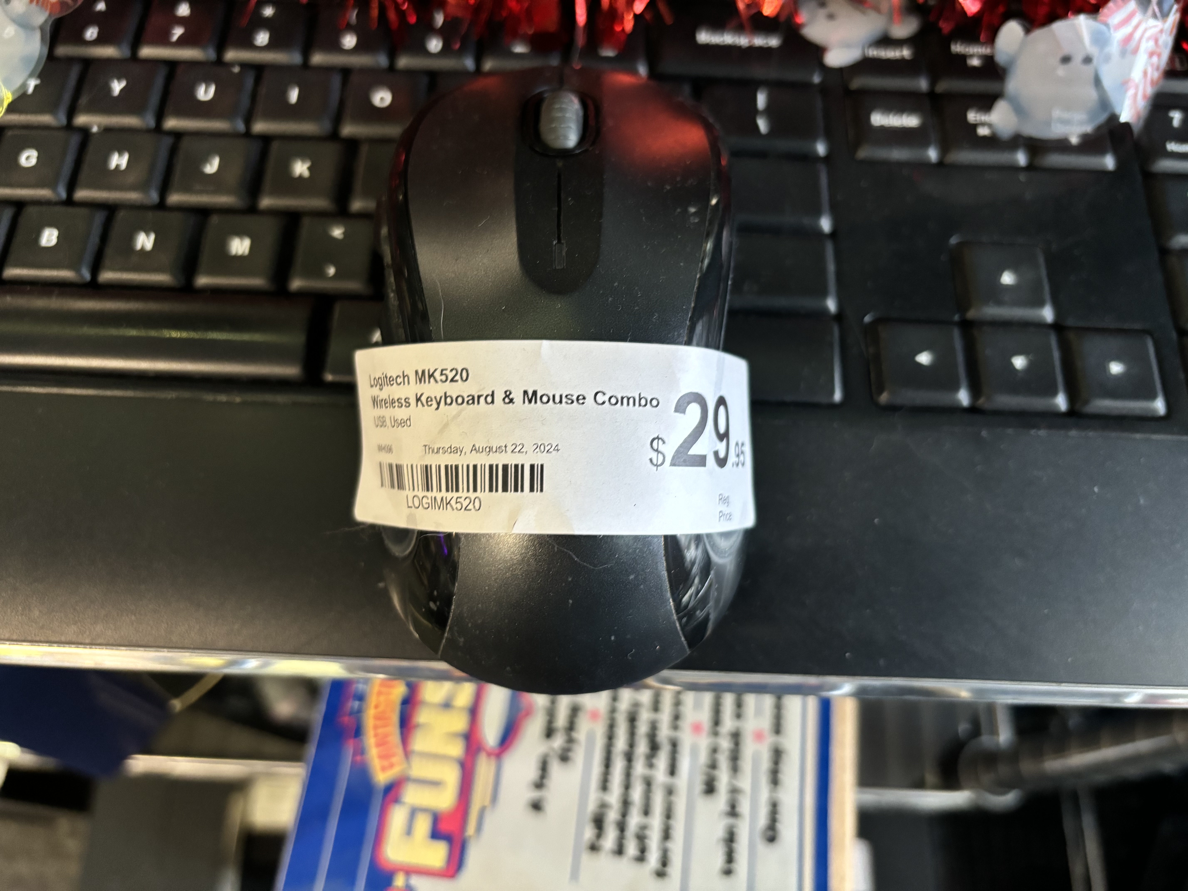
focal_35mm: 26
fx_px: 892
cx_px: 594
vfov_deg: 53.1
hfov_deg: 67.3
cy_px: 446
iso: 500
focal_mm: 5.96
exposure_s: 1/40
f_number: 1.6
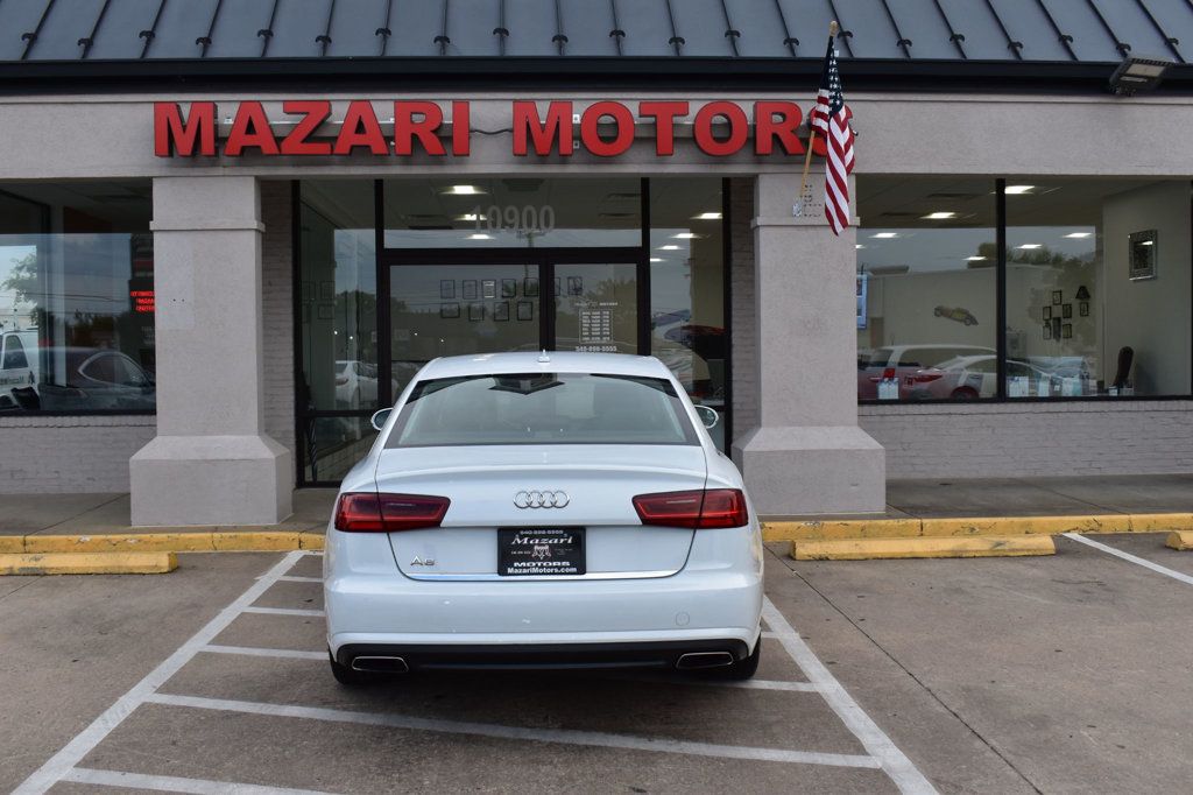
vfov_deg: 36.8
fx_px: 1193
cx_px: 596
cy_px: 398
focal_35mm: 36
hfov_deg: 53.1
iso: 400
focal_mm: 24
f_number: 9
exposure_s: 1/125
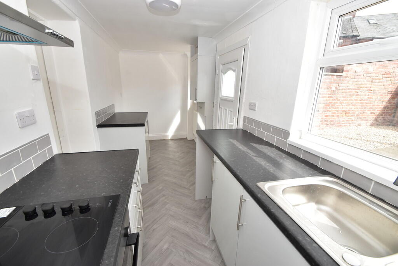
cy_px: 133
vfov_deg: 77.3
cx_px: 199
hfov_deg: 100.4
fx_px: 166
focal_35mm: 15
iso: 450
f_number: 9
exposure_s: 1/125
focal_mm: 10
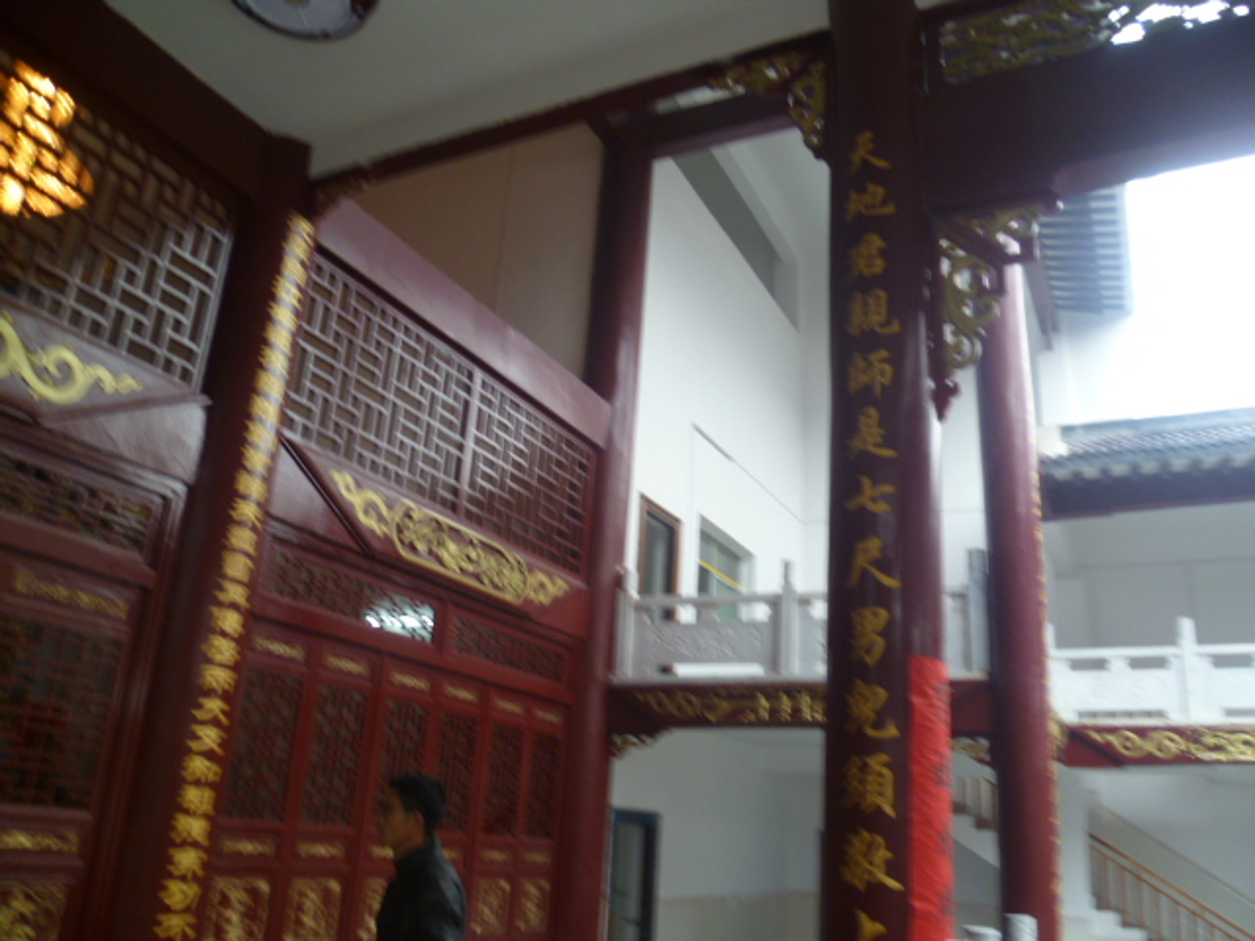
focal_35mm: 28
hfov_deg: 63.4
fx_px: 1015
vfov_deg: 49.7
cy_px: 470
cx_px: 628
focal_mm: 5
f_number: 2.8
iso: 125
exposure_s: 1/30
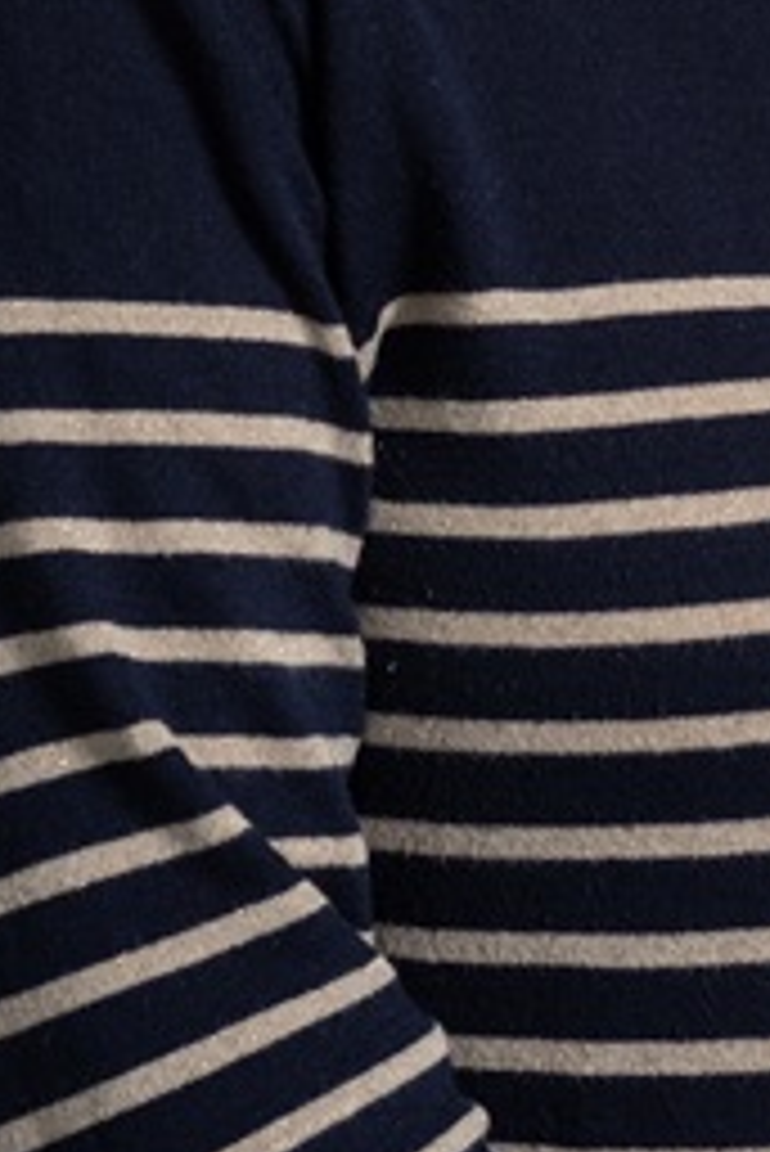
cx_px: 689
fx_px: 7561
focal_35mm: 236
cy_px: -382
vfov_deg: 8.6
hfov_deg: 5.8
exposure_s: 1/80
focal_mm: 56
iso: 400
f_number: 4
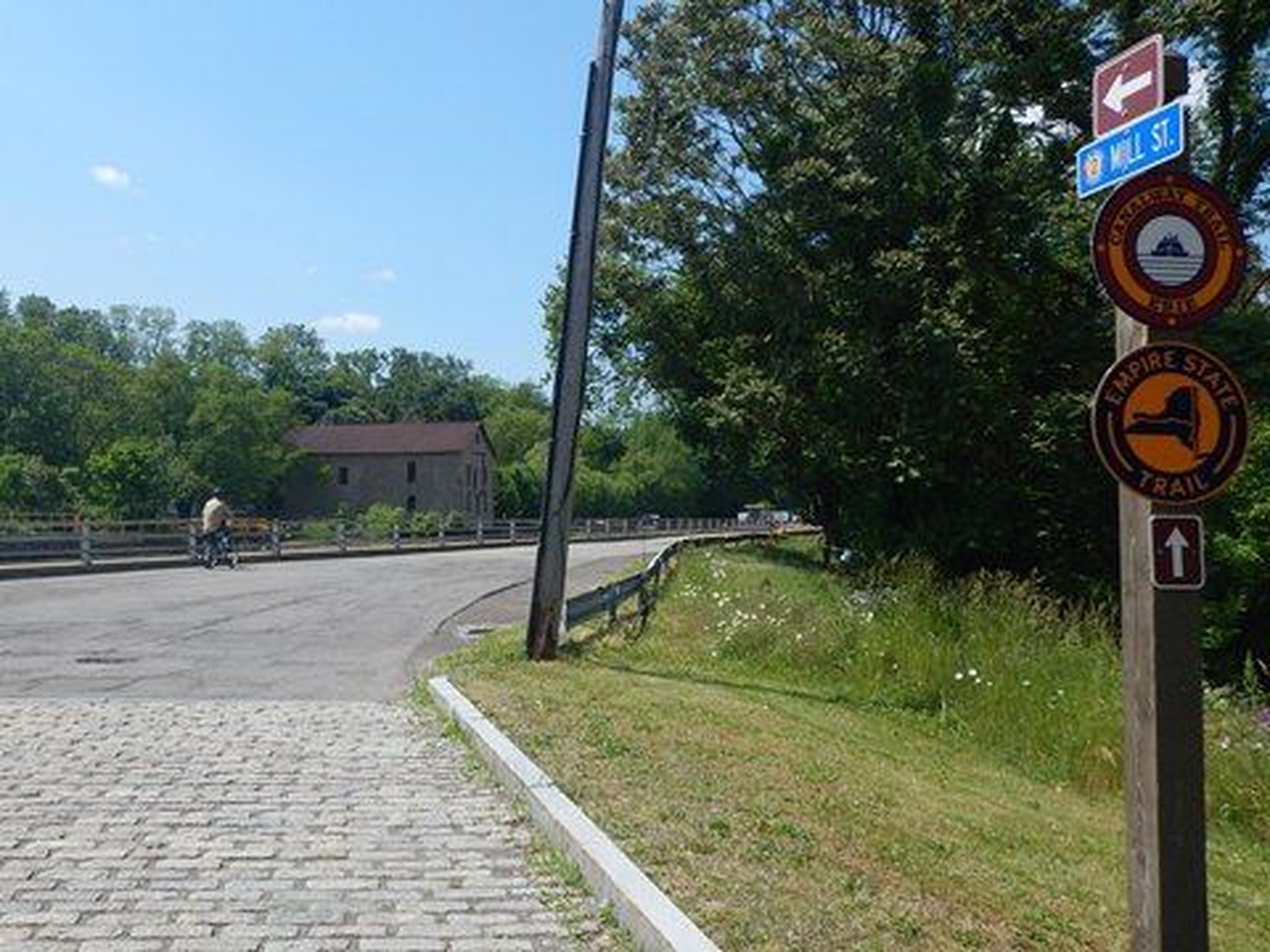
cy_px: 476
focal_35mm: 24
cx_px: 635
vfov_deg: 56.8
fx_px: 881
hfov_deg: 71.6
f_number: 4.1
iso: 125
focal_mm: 4.3
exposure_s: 1/1000
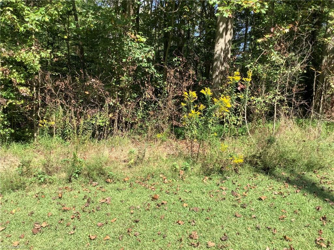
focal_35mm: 31
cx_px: 167
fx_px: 299
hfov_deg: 58.4
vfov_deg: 45.4
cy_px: 125
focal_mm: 3.3
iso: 25
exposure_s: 1/448
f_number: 2.4
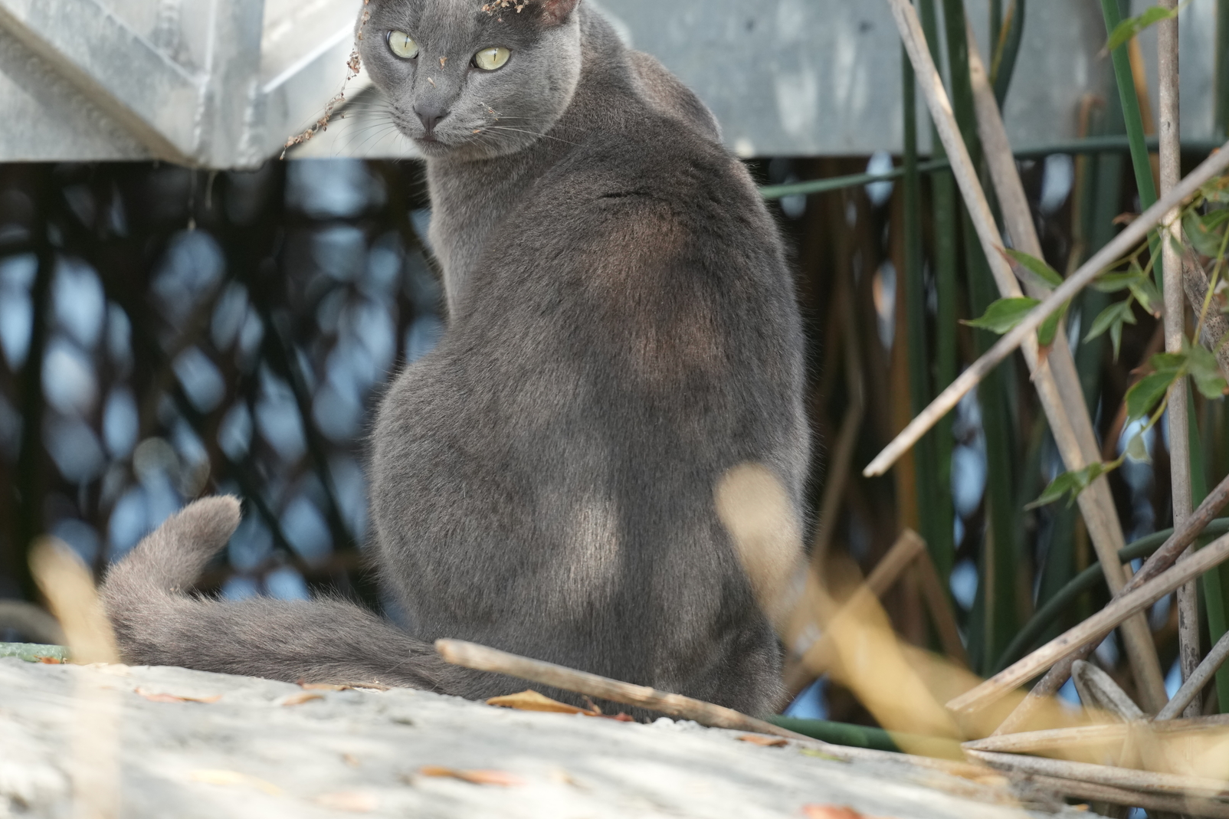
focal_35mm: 808
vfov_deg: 1.7
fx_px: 27579
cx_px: 438
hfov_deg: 2.6
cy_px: 303
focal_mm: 600
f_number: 5.6
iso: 1600
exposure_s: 1/1250
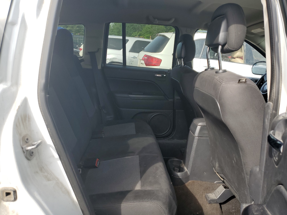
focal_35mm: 26
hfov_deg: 67.3
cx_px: 144
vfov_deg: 53.1
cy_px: 108
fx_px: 216
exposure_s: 1/909
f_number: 1.5
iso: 50
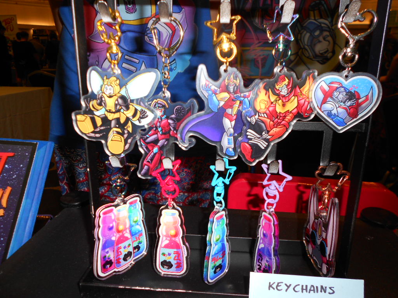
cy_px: 149
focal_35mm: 26
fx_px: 299
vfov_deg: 53.1
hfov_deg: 67.3
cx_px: 199
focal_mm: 4.6
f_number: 3.2
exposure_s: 1/25
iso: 80
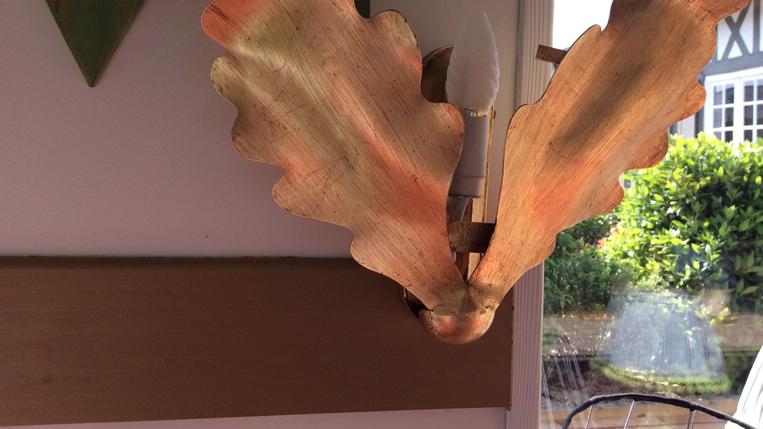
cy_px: 170
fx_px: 708
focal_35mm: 35
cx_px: 380
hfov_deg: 56.6
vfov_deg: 33.6
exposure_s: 1/240
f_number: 2.4
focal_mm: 3.3
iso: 32
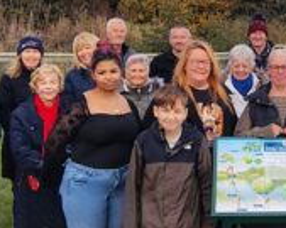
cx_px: 294
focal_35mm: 71
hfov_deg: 25.3
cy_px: 68
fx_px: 601
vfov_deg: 21.4
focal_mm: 1.66
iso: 100
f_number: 2.2
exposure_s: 1/575
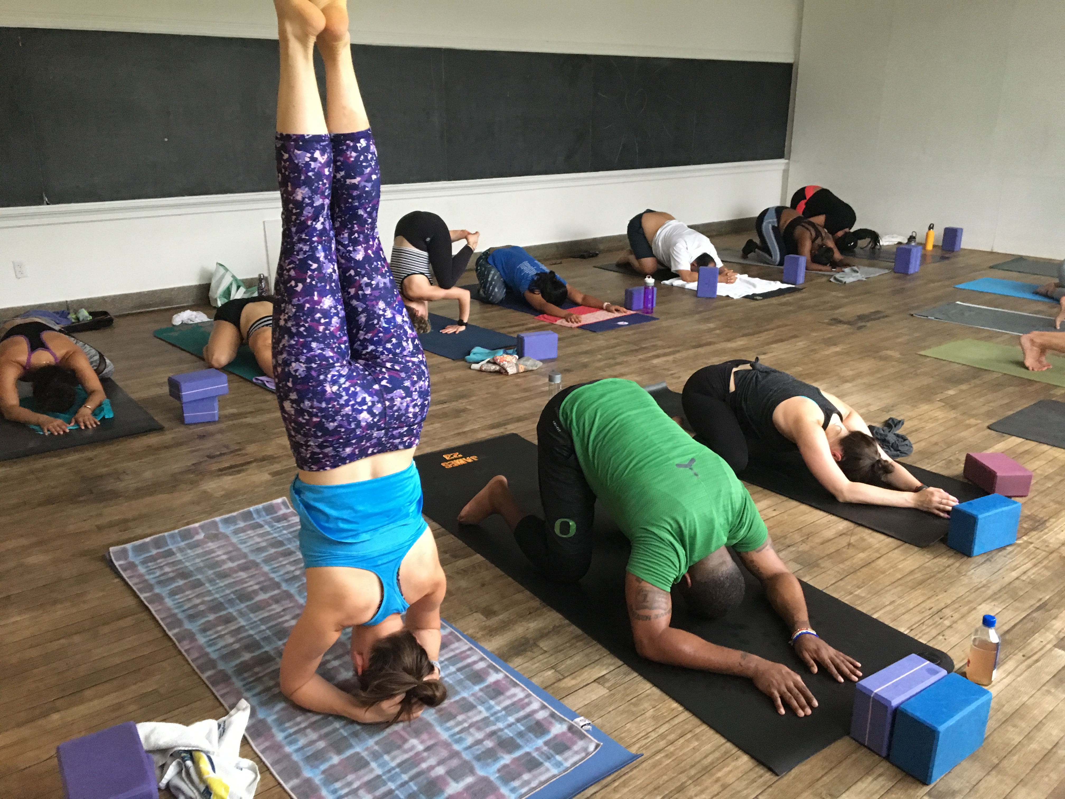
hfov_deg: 61.7
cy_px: 400
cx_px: 532
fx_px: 892
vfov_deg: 48.2
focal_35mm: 29
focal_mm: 4.15
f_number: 2.2
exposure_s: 1/15
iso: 250
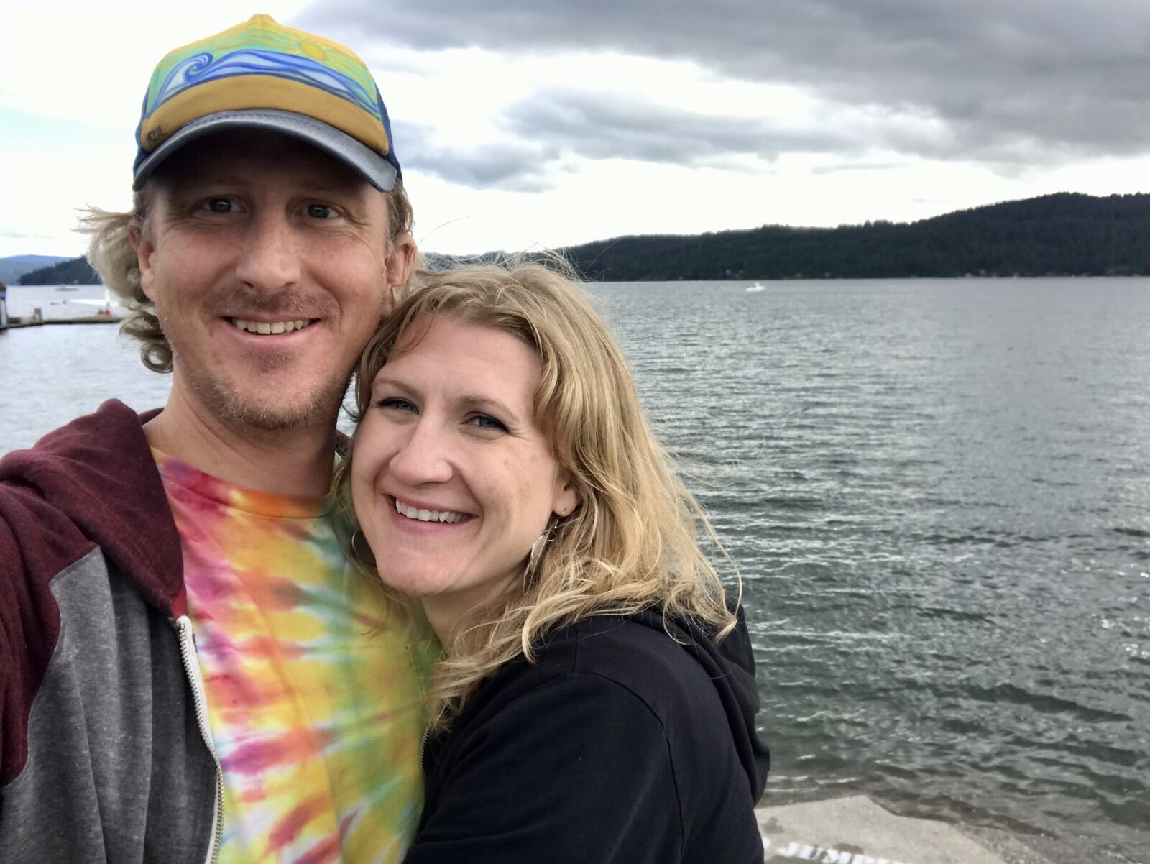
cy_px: 432
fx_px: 1064
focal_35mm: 32
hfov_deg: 56.8
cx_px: 575
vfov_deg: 44.2
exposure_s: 1/357
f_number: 2.2
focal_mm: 2.87
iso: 25
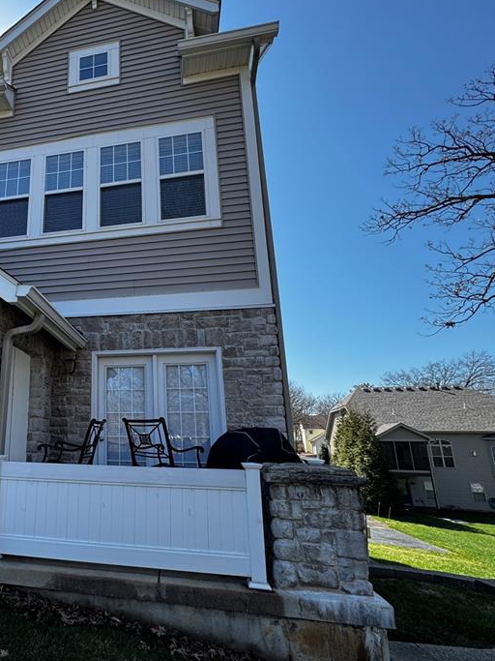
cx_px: 88
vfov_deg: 78.9
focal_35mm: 21
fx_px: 401
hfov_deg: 57.9
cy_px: 347
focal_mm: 2.22
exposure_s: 1/462
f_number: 2.2
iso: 40
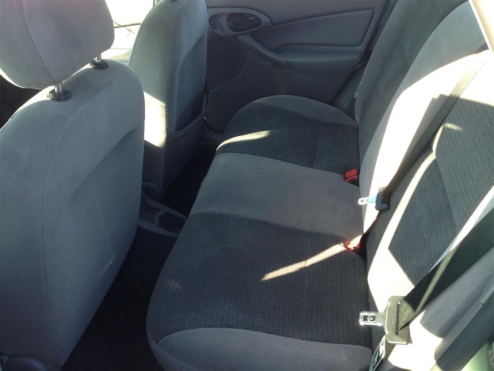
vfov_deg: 42.9
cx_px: 247
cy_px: 186
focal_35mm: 33
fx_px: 471
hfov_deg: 55.4
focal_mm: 4.13
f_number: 2.4
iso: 64
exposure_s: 1/120
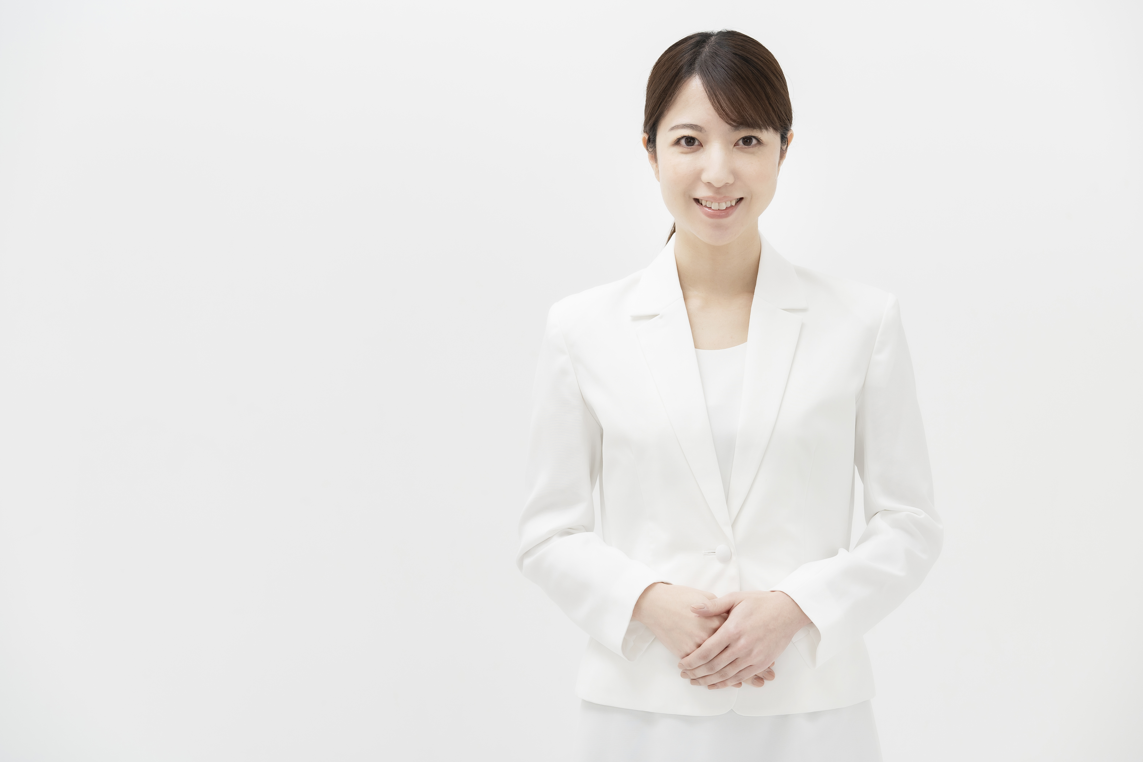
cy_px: 381
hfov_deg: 23.9
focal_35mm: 85
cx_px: 572
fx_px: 2699
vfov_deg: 16.1
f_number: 3.5
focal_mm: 85
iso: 400
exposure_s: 1/125
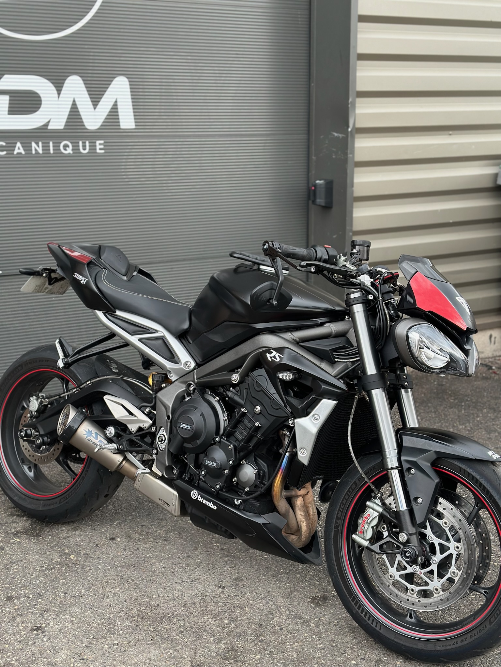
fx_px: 926
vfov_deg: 39.7
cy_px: 334
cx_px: 250
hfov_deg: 30.3
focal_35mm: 48
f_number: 1.78
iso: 100
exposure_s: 1/169
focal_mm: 6.86
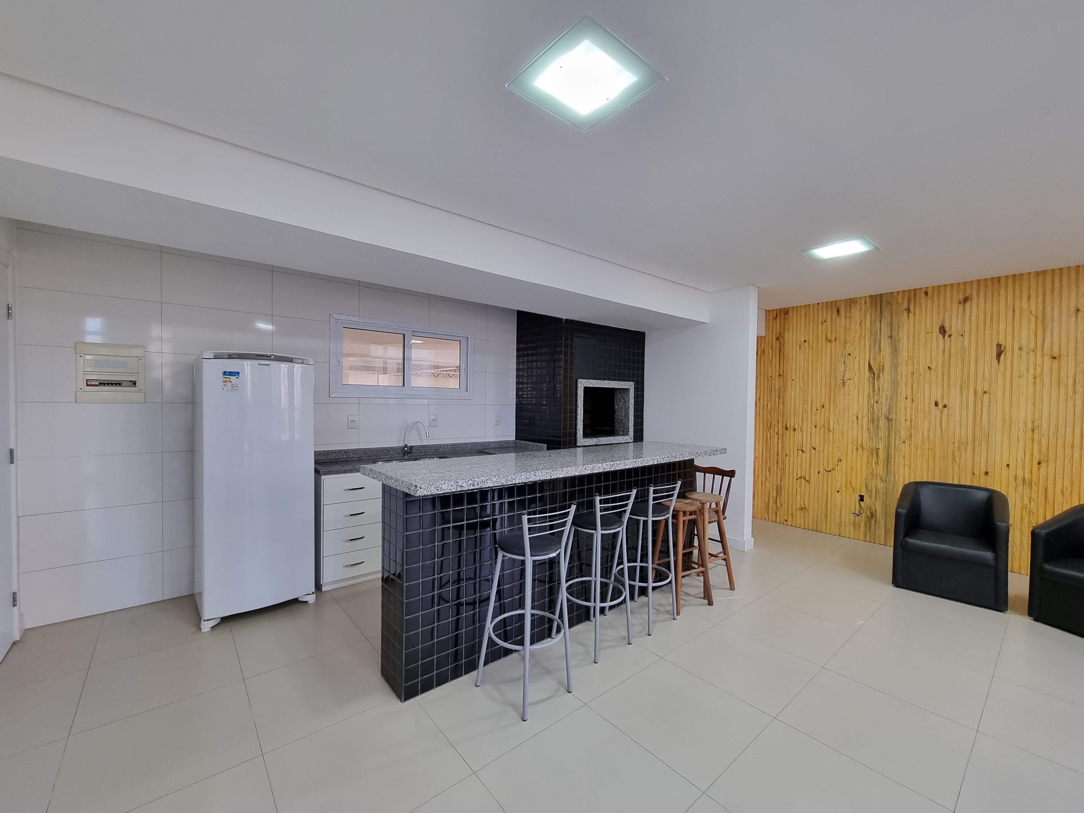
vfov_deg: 89.9
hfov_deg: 106.2
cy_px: 406
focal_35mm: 13
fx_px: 407
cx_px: 542
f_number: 2.2
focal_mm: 2.2
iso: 320
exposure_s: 1/60
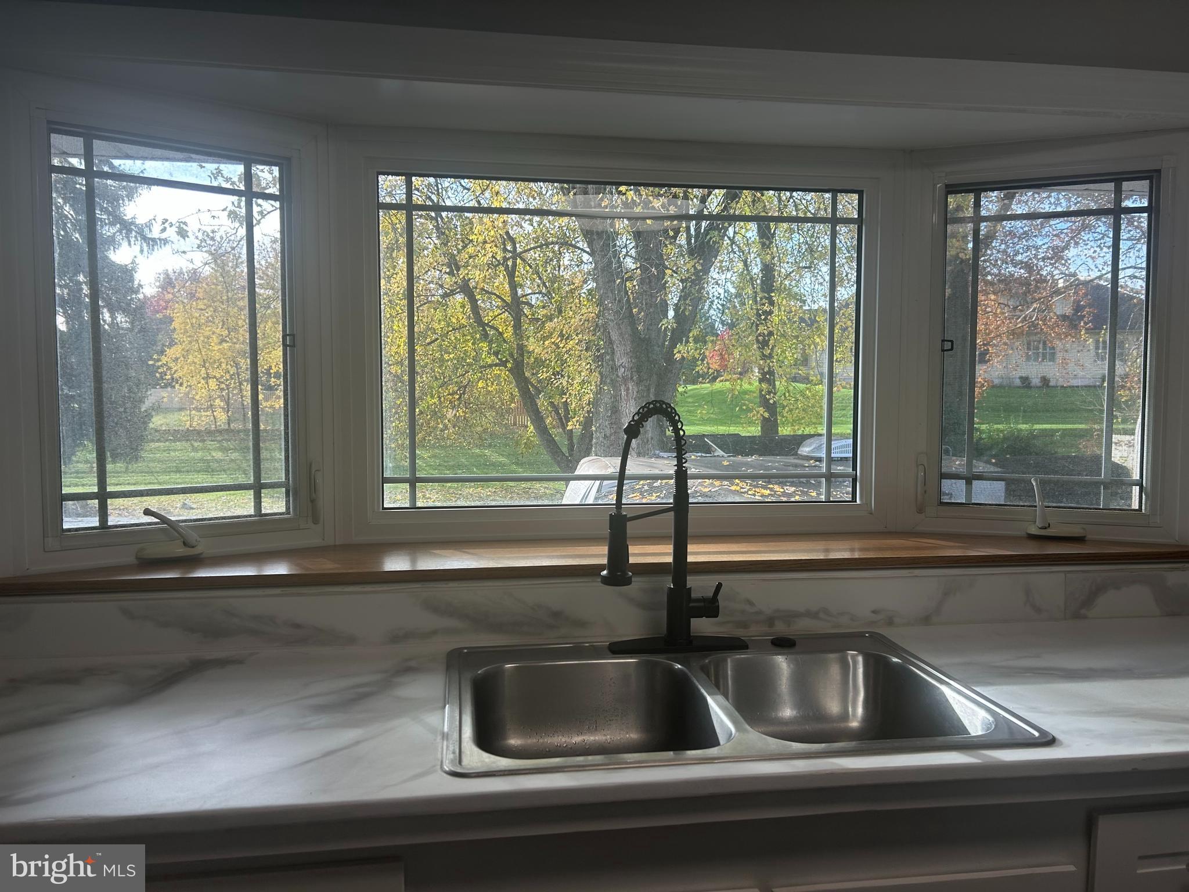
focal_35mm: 26
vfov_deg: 53.1
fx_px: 893
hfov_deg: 67.3
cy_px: 446
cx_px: 594
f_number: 1.5
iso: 40
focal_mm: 5.7
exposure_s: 1/261
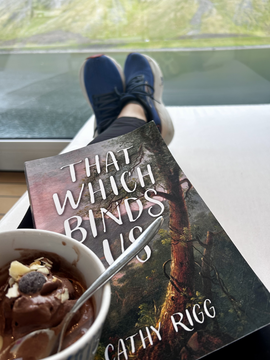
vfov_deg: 67.3
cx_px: 135
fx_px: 270
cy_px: 180
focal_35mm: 26
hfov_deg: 53.1
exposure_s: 1/253
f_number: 1.5
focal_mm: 5.7
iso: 40
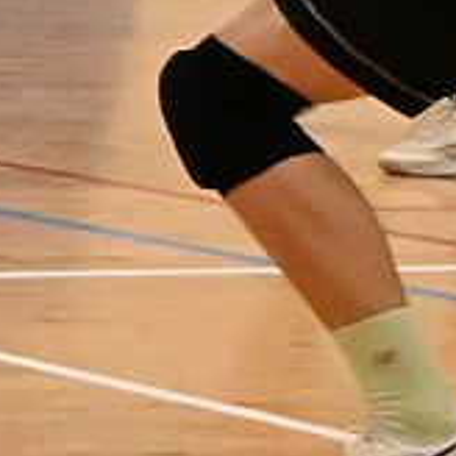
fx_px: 5671
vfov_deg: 4.5
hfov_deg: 3.9
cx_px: -2135
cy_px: -812
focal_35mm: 380
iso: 4500
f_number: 3.8
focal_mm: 25.5
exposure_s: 1/500
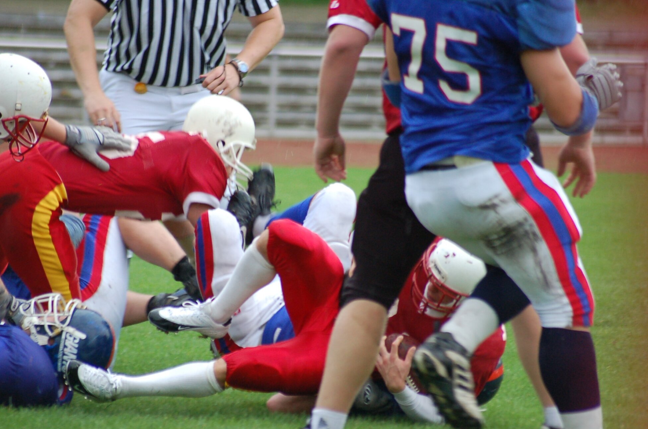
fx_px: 7276
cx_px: 317
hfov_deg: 5.1
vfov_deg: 3.4
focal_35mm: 405
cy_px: 236
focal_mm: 240
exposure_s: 1/250
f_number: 5.3
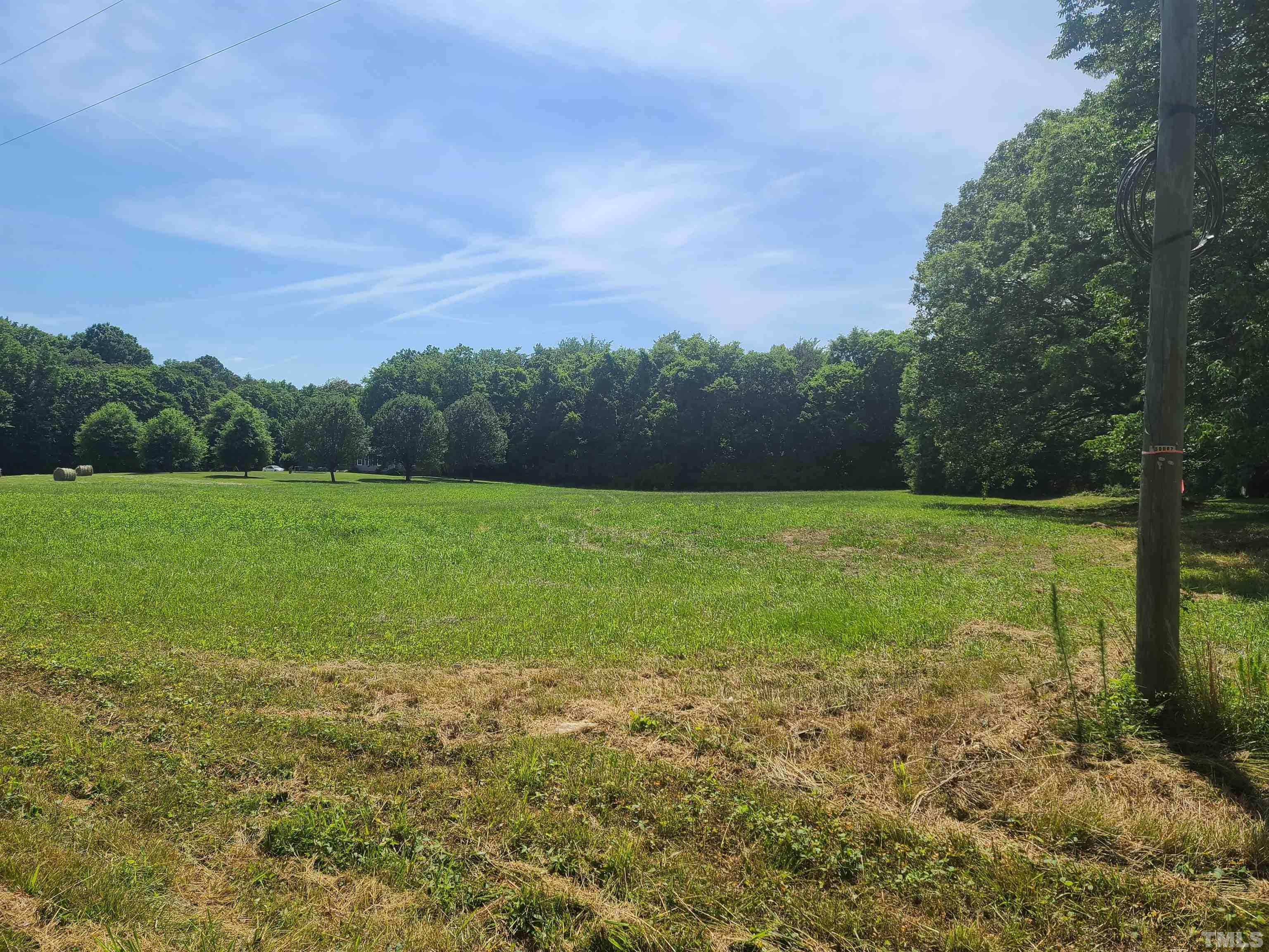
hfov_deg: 69.4
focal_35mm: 25
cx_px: 634
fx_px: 916
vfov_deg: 54.9
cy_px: 476
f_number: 1.8
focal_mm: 7
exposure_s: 1/1163
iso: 16
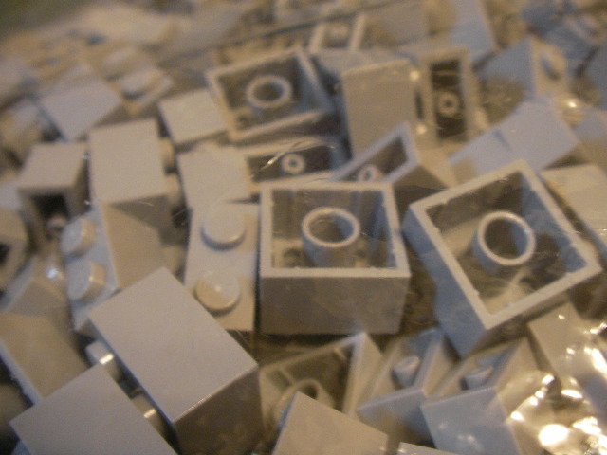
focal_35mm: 38
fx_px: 666
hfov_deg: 49.0
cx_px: 304
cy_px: 228
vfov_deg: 37.7
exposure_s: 1/2.9
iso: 200
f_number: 3.5
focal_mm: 6.3
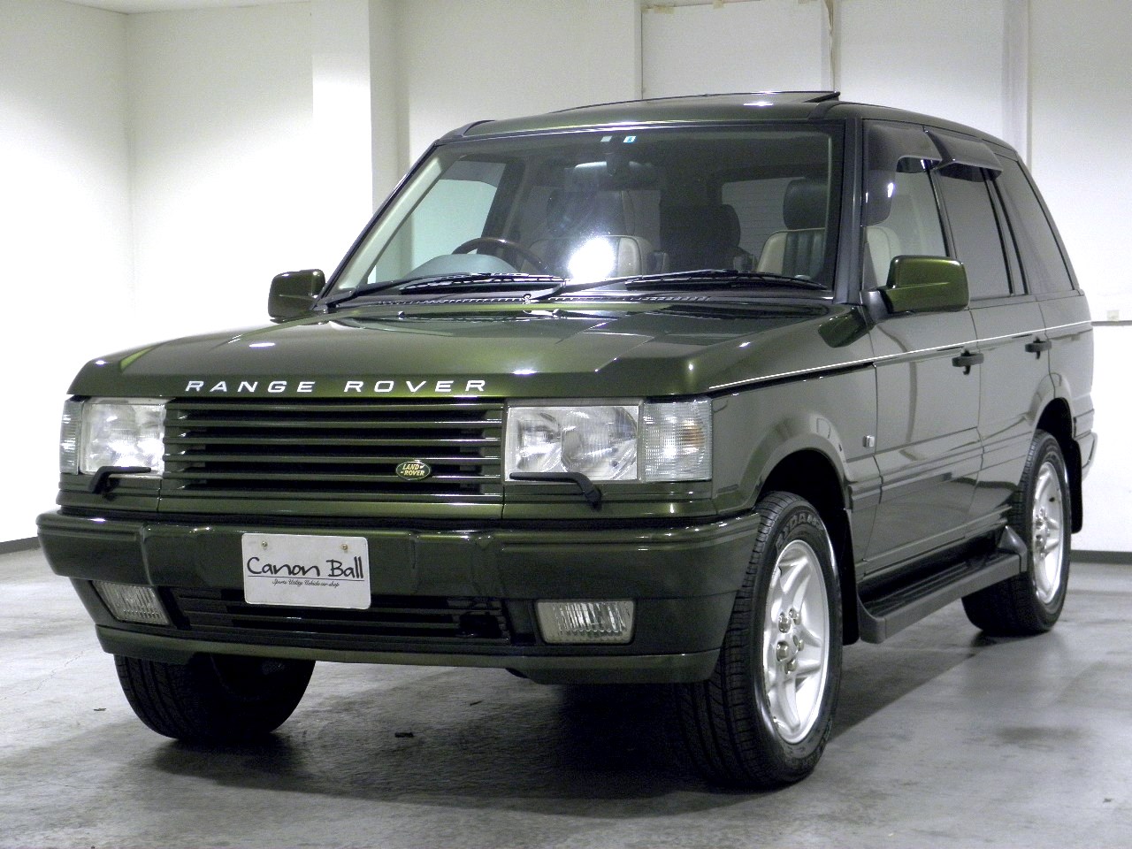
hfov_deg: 28.6
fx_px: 2224
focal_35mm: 68
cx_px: 566
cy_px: 424
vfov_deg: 21.6
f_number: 4.3
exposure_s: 1/8
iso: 250
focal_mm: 12.2
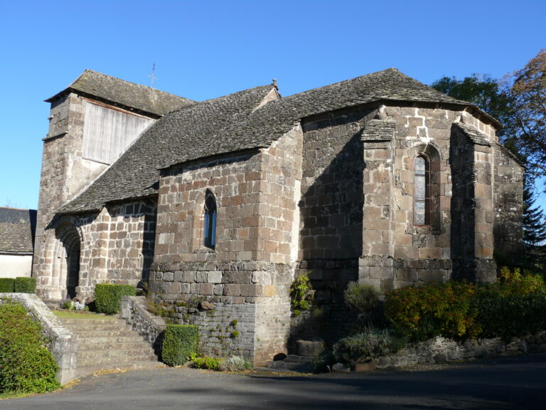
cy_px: 205
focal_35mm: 37
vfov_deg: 38.7
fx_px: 584
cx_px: 273
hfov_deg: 50.1
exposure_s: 1/320
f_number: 5.6
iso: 100
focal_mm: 7.9
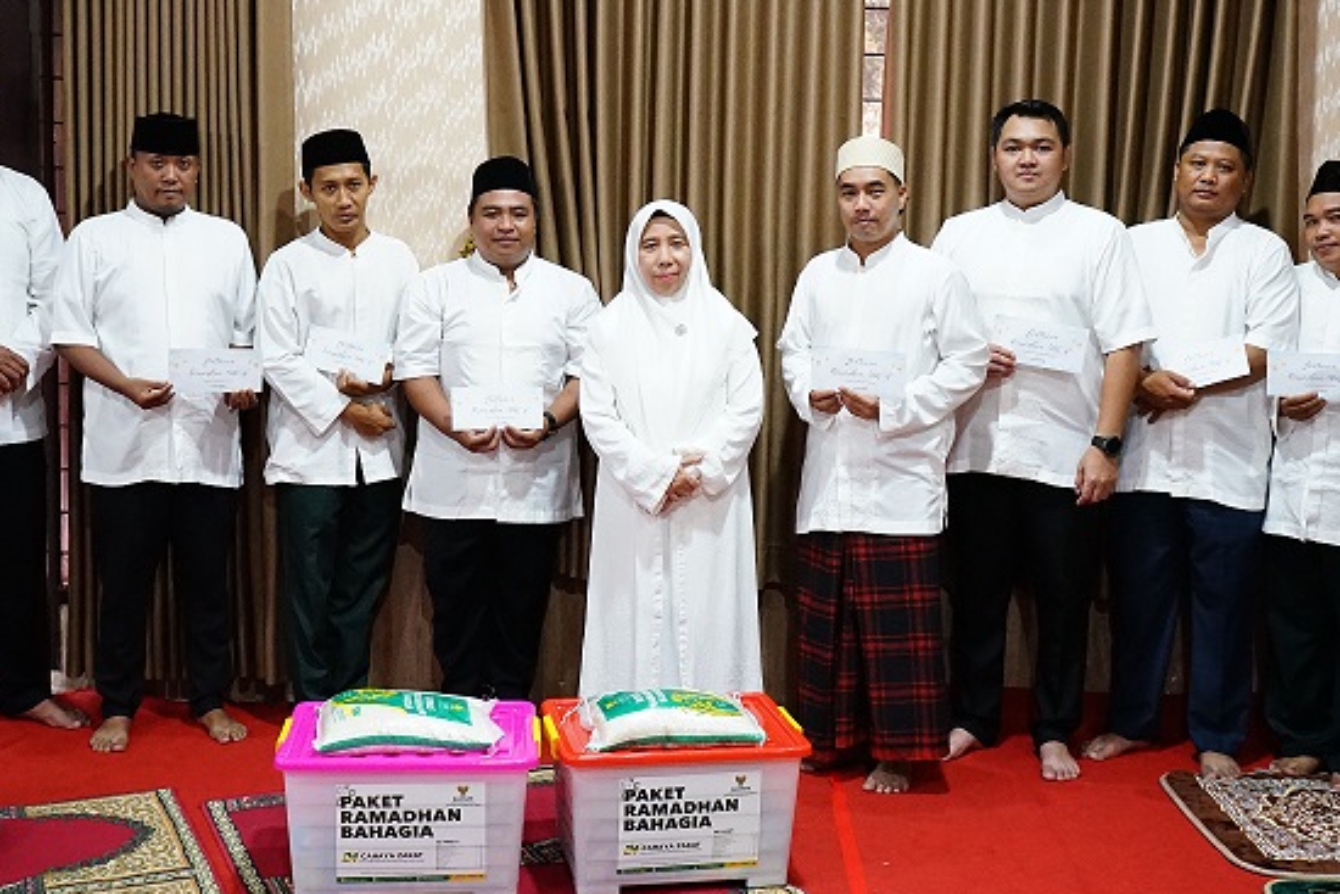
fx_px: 1675
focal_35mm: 45
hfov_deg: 43.6
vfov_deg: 29.8
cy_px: 365
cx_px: 648
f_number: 4.5
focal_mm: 33
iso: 5000
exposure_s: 1/60
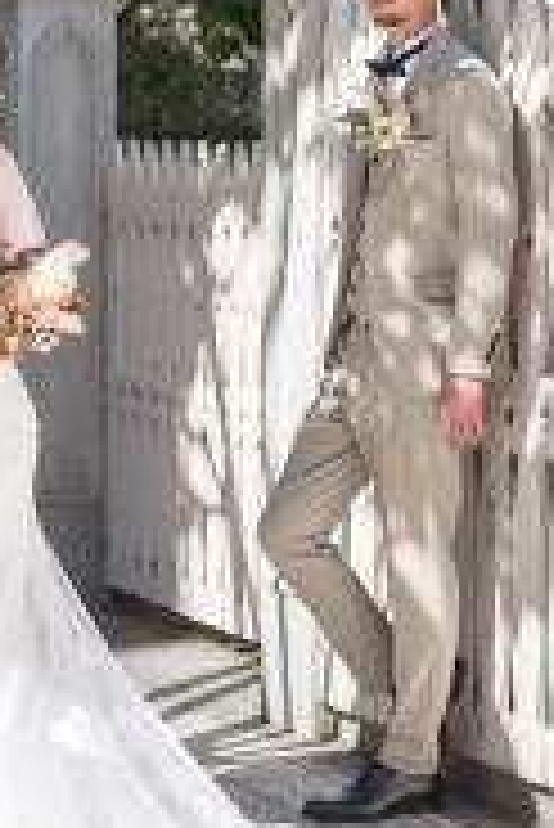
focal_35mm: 130
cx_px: 198
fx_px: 2995
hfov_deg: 10.6
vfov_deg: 15.5
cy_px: 20
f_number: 2
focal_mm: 50
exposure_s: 1/2500
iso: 64
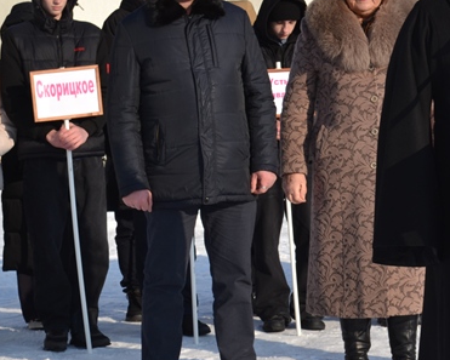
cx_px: 348
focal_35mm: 167
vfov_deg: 9.2
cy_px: 93
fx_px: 2225
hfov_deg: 11.5
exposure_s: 1/200
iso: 100
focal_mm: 55
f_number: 9
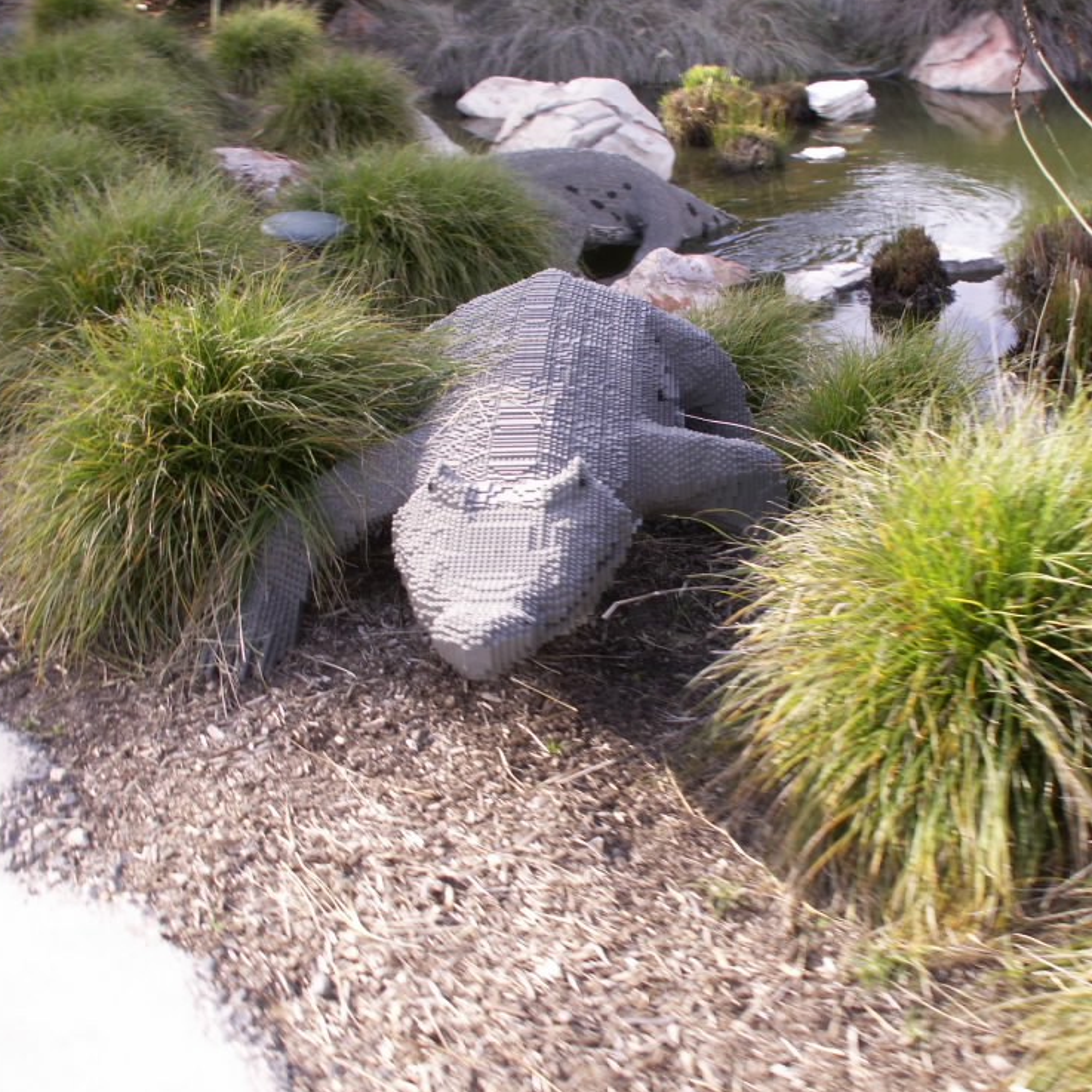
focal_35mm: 42
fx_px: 1499
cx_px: 649
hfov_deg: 39.9
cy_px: 542
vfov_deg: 40.0
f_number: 4
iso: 50
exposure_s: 1/100
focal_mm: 5.86
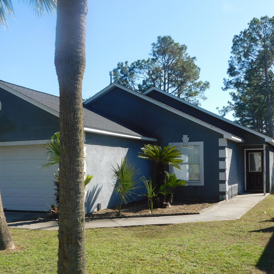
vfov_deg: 37.3
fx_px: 403
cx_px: 135
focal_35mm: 45
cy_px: 171
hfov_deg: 37.6
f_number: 3.2
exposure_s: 1/1000
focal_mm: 5.3
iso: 125
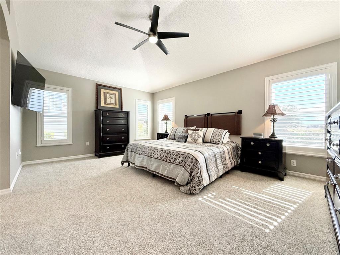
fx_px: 138
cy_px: 128
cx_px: 170
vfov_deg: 85.7
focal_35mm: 14
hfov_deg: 102.1
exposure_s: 1/120
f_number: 2.2
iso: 160
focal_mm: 2.22
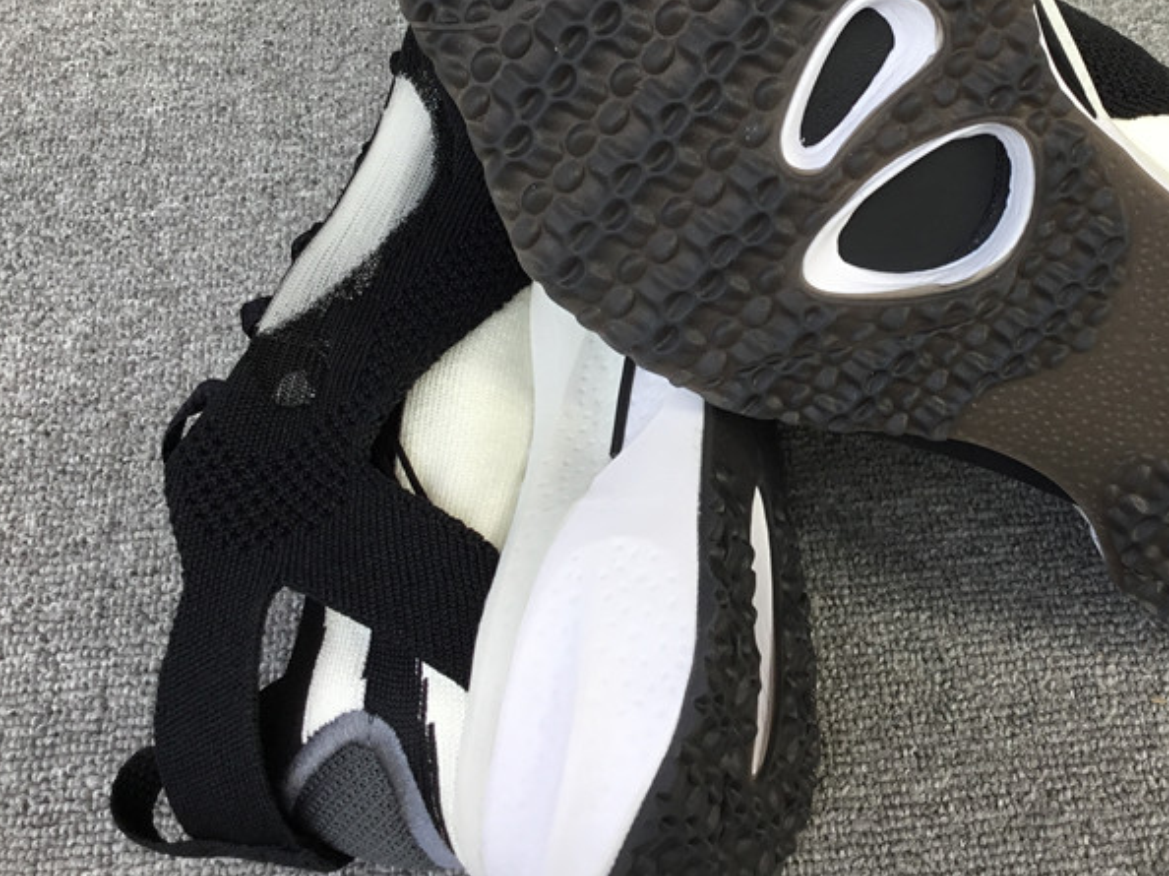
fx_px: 1587
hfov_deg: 39.8
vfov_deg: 30.4
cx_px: 809
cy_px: 233
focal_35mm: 47
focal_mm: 3.3
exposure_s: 1/103
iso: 25
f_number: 2.4
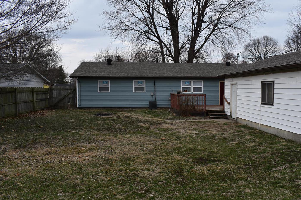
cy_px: 106
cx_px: 173
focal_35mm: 31
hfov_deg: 60.0
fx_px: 259
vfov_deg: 42.3
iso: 280
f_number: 8
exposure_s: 1/500
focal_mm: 18
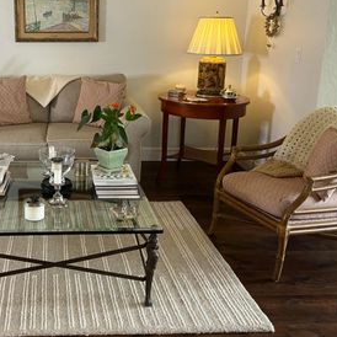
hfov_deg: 38.6
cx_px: 71
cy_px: 117
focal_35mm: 42
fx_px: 463
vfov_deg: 39.6
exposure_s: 1/60
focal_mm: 5.1
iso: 125
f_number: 1.6
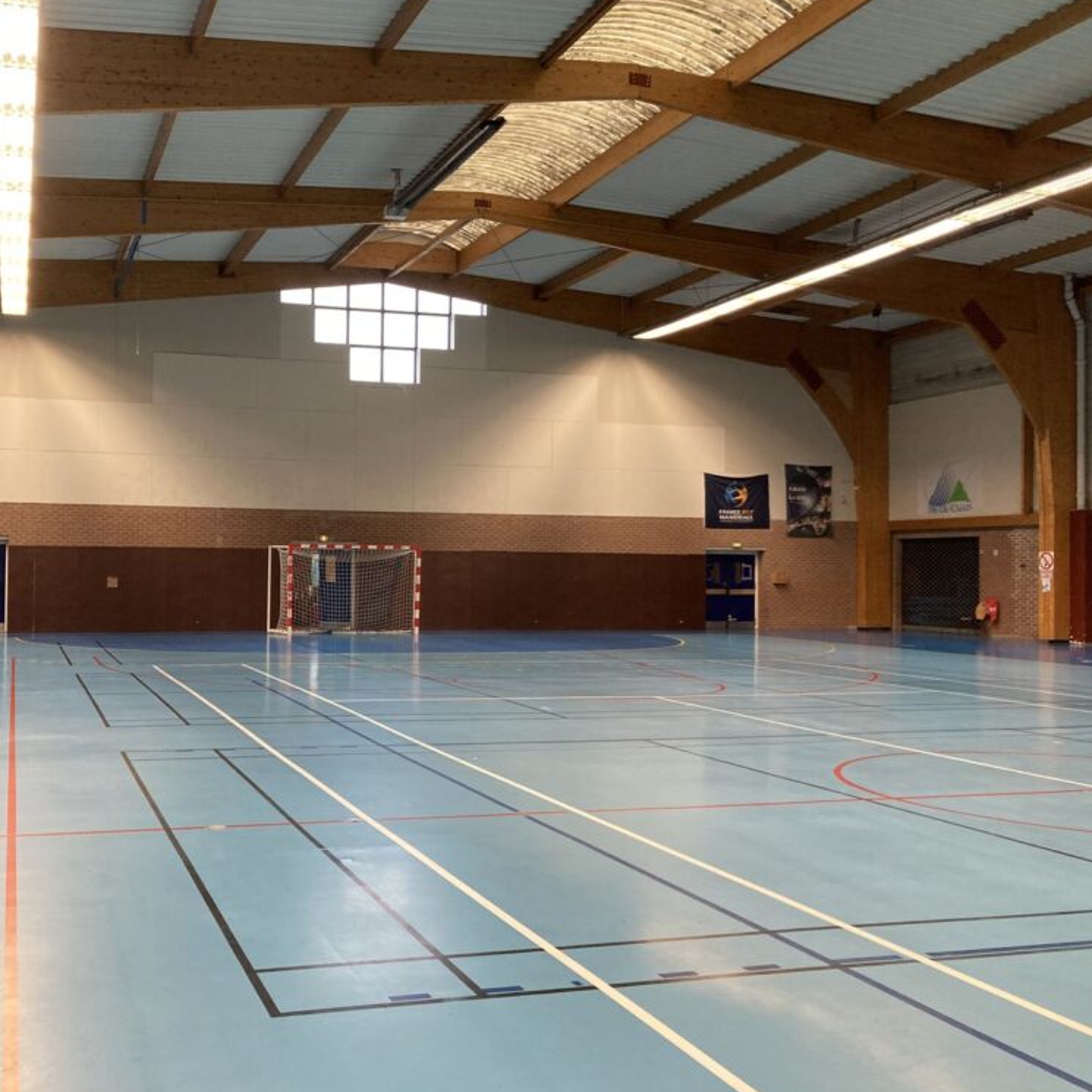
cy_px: 544
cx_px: 352
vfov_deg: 48.5
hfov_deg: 47.5
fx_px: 1213
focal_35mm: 34
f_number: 1.8
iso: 160
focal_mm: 3.99
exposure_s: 1/50
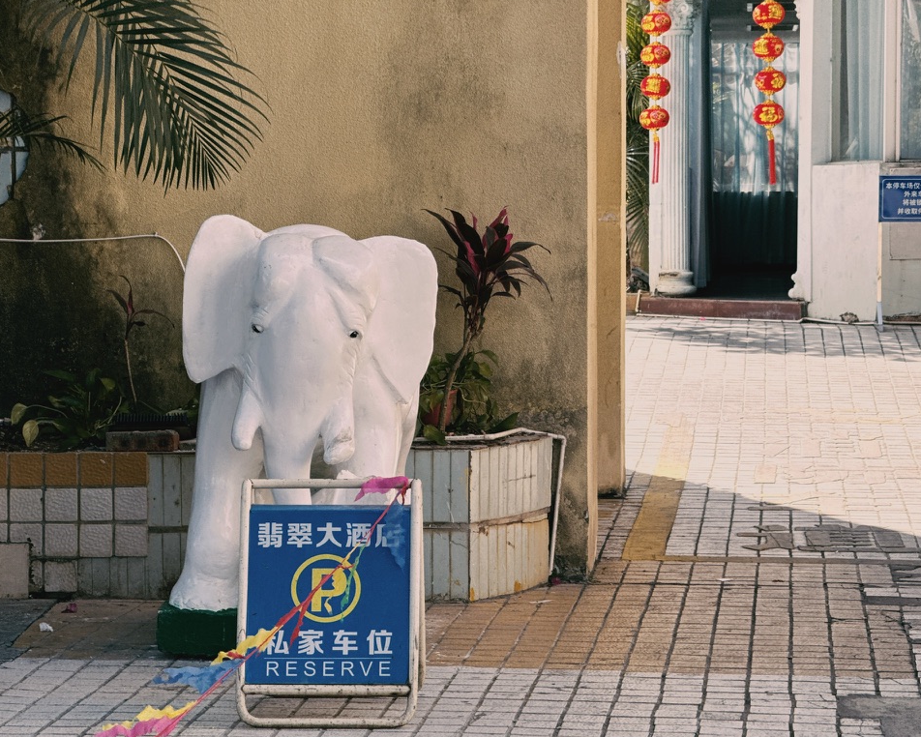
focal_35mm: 126
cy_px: 368
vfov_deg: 12.2
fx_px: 3435
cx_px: 443
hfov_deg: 15.3
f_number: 2.8
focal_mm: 15.66
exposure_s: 1/347
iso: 64
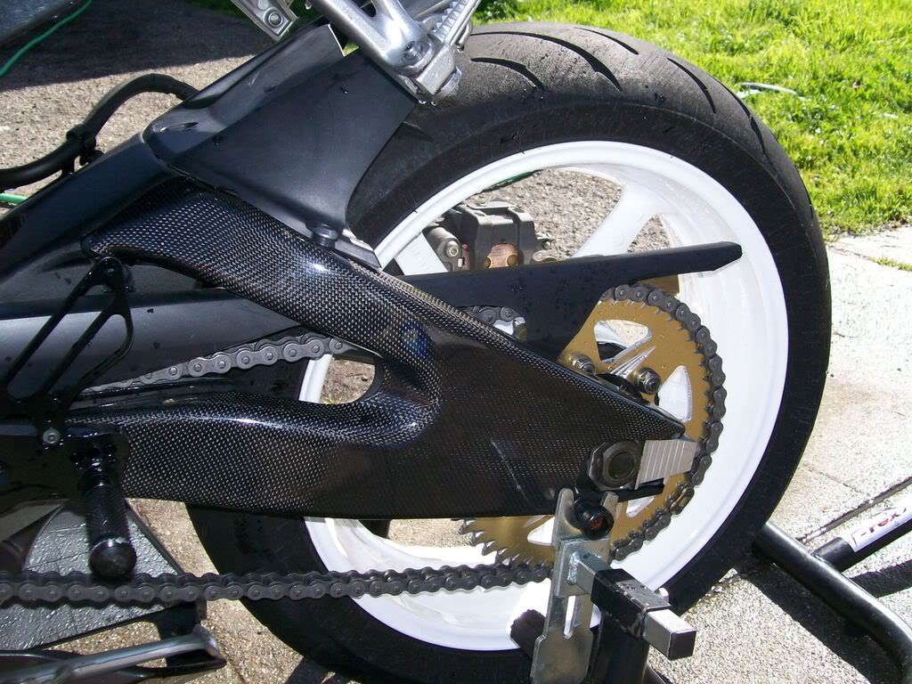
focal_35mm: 36
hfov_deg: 51.4
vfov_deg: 39.7
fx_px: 948
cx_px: 456
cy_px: 342
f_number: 2.7
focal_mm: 6
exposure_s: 1/767
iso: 80
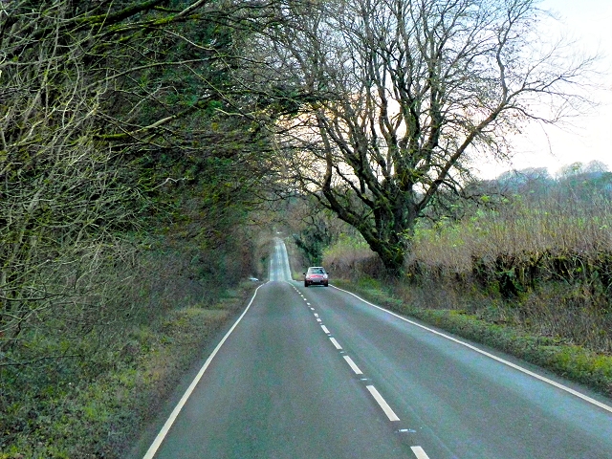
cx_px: 306
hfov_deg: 18.7
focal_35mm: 105
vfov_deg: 14.1
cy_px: 230
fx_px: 1856
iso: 1600
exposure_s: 1/333
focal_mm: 18.8
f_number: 4.5
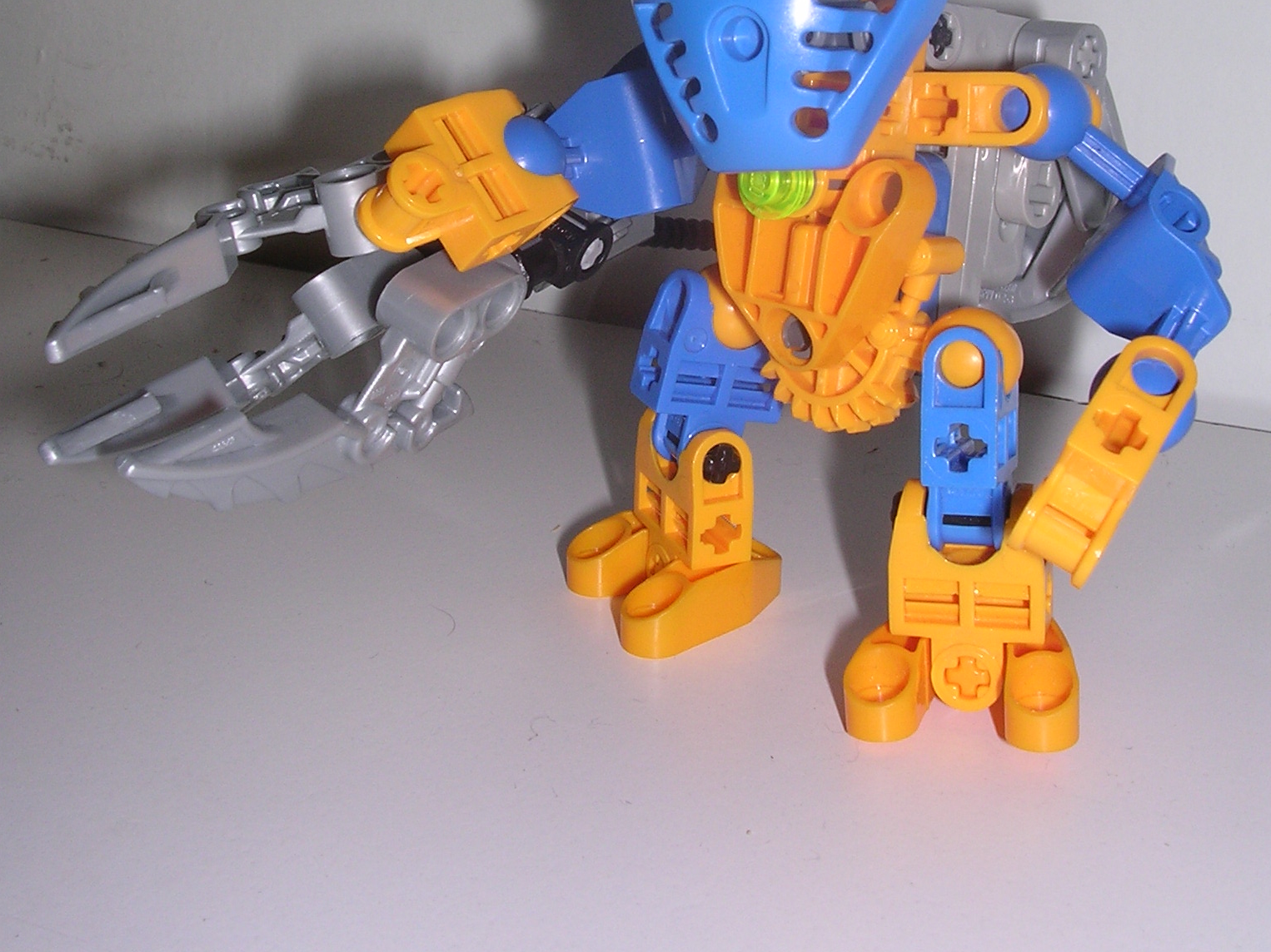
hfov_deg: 37.5
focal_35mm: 51
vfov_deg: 27.8
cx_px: 638
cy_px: 155
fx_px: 1872
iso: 100
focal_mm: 5.8
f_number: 5.6
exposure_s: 1/60.1
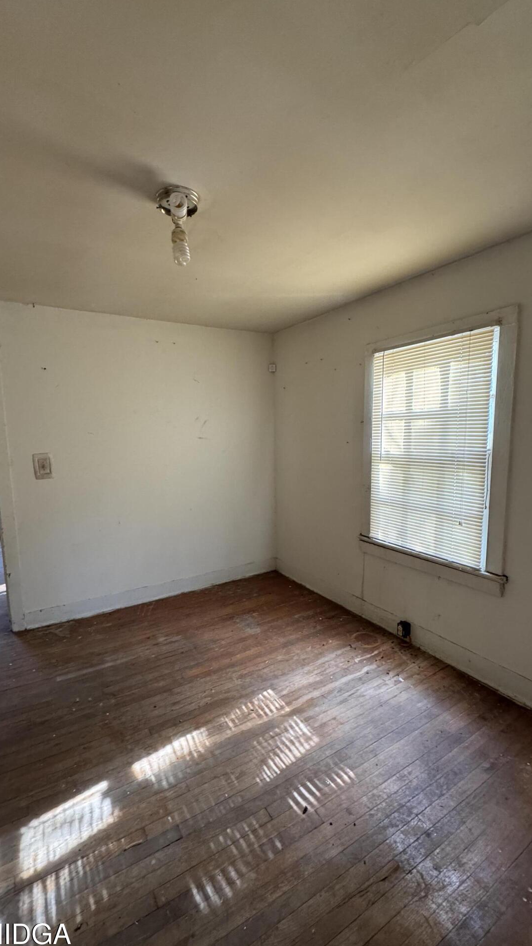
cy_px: 484
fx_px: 401
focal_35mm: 16
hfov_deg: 67.0
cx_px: 260
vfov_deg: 99.4
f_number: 2.2
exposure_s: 1/99
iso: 320
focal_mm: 2.22
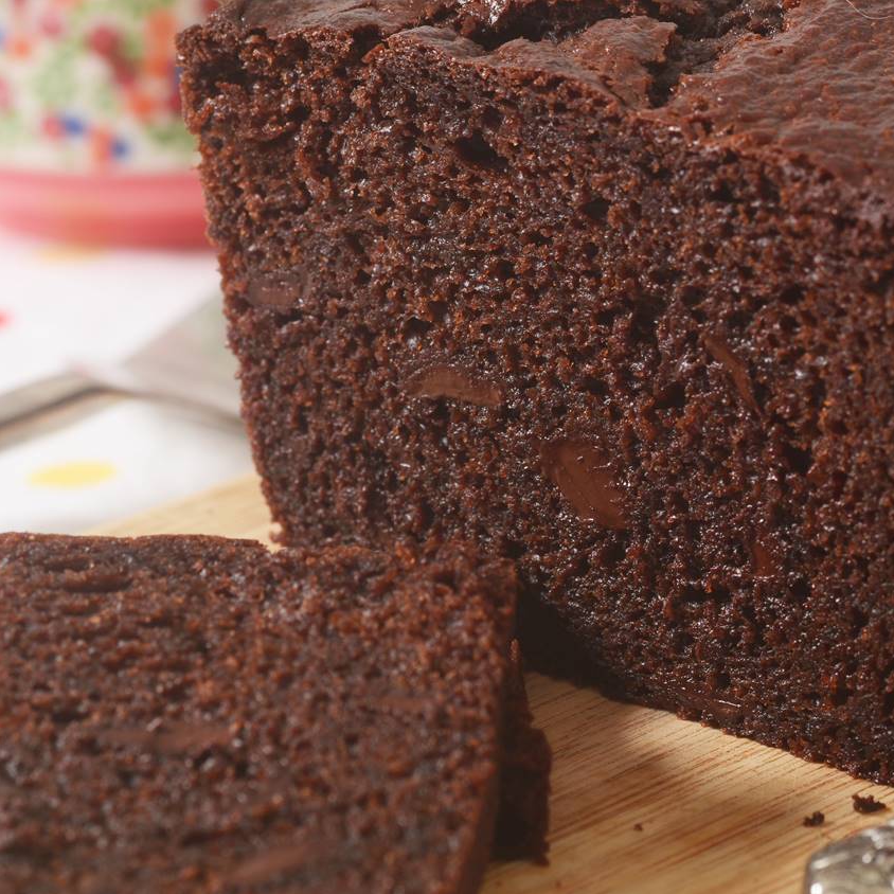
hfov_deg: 8.6
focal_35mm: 203
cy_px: 448
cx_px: 557
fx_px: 5921
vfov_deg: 8.6
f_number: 8
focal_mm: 105
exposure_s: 1/30
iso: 100
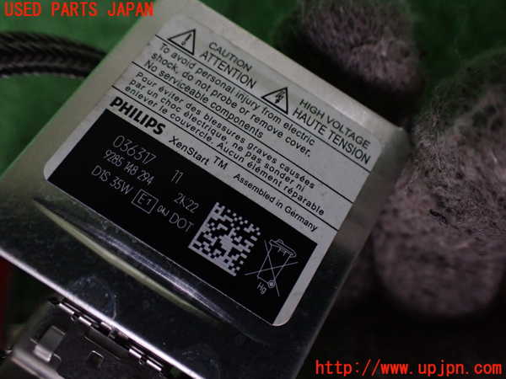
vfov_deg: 46.8
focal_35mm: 30
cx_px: 253
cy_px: 190
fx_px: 439
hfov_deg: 60.0
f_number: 2.3
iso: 800
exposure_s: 1/125
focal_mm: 5.4
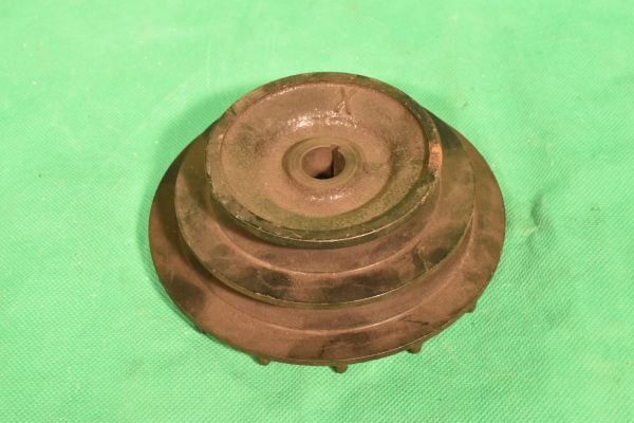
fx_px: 1057
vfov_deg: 22.6
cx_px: 317
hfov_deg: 33.4
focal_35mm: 60
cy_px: 212
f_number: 14
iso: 3200
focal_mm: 40
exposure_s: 1/60
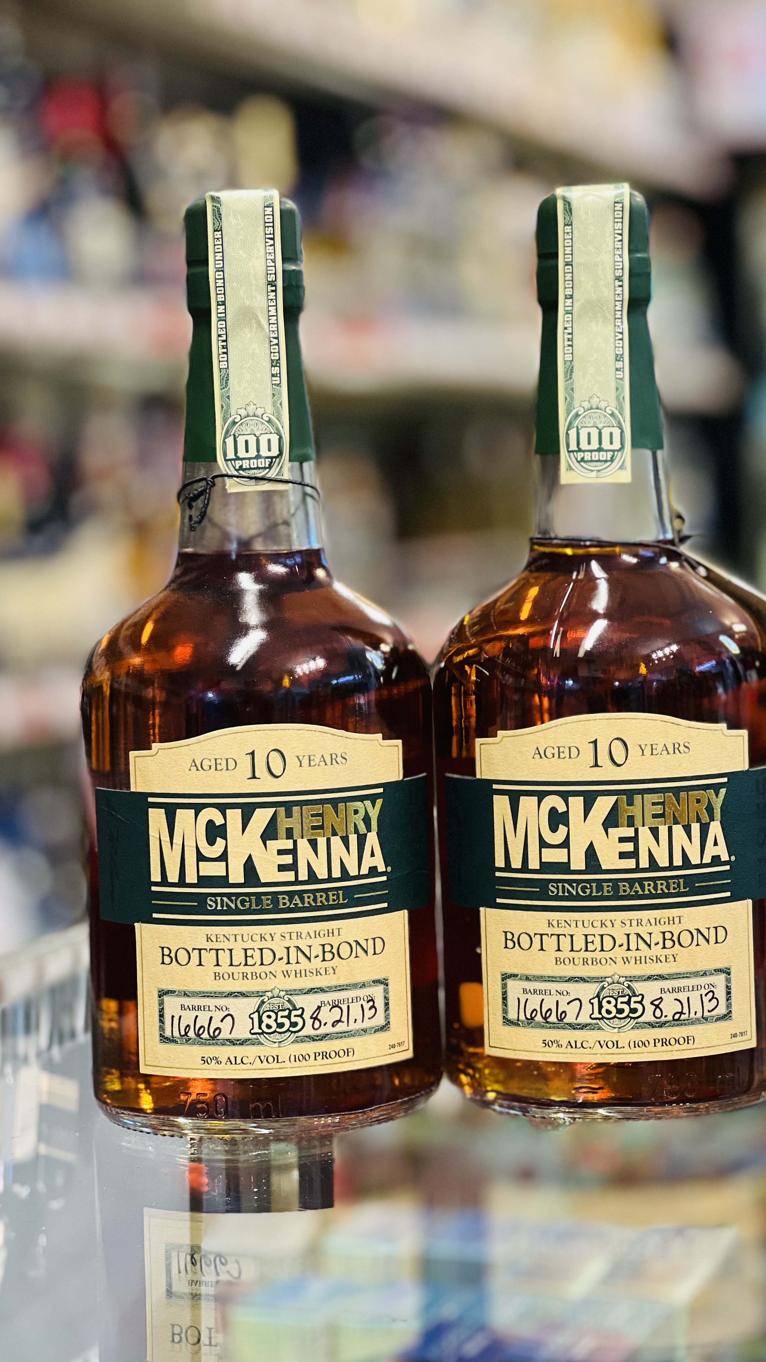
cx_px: 443
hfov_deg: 14.4
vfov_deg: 25.3
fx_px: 3033
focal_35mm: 84
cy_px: 681
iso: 250
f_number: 2.8
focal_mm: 9
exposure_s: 1/40
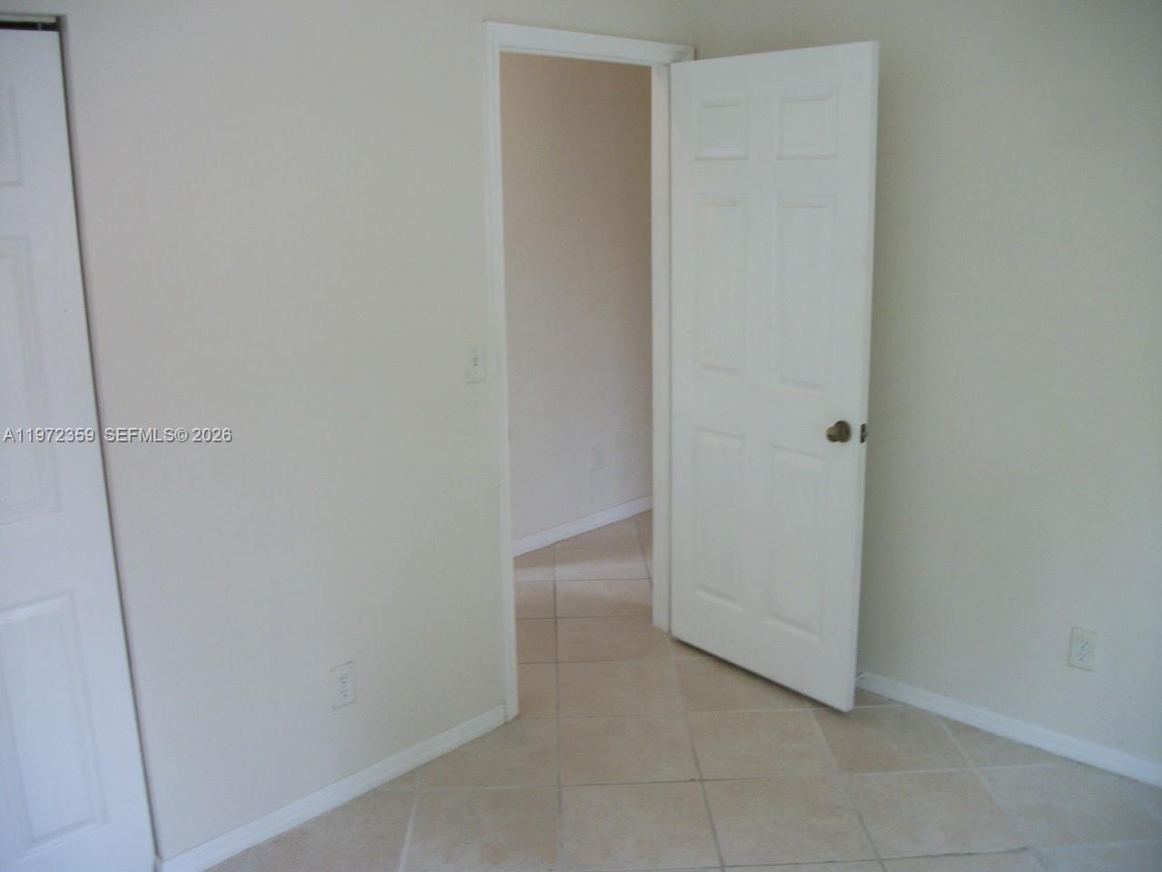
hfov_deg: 56.8
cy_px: 436
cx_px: 581
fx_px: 1074
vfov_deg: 44.2
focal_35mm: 32
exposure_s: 1/30
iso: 103
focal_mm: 5.7
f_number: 2.9
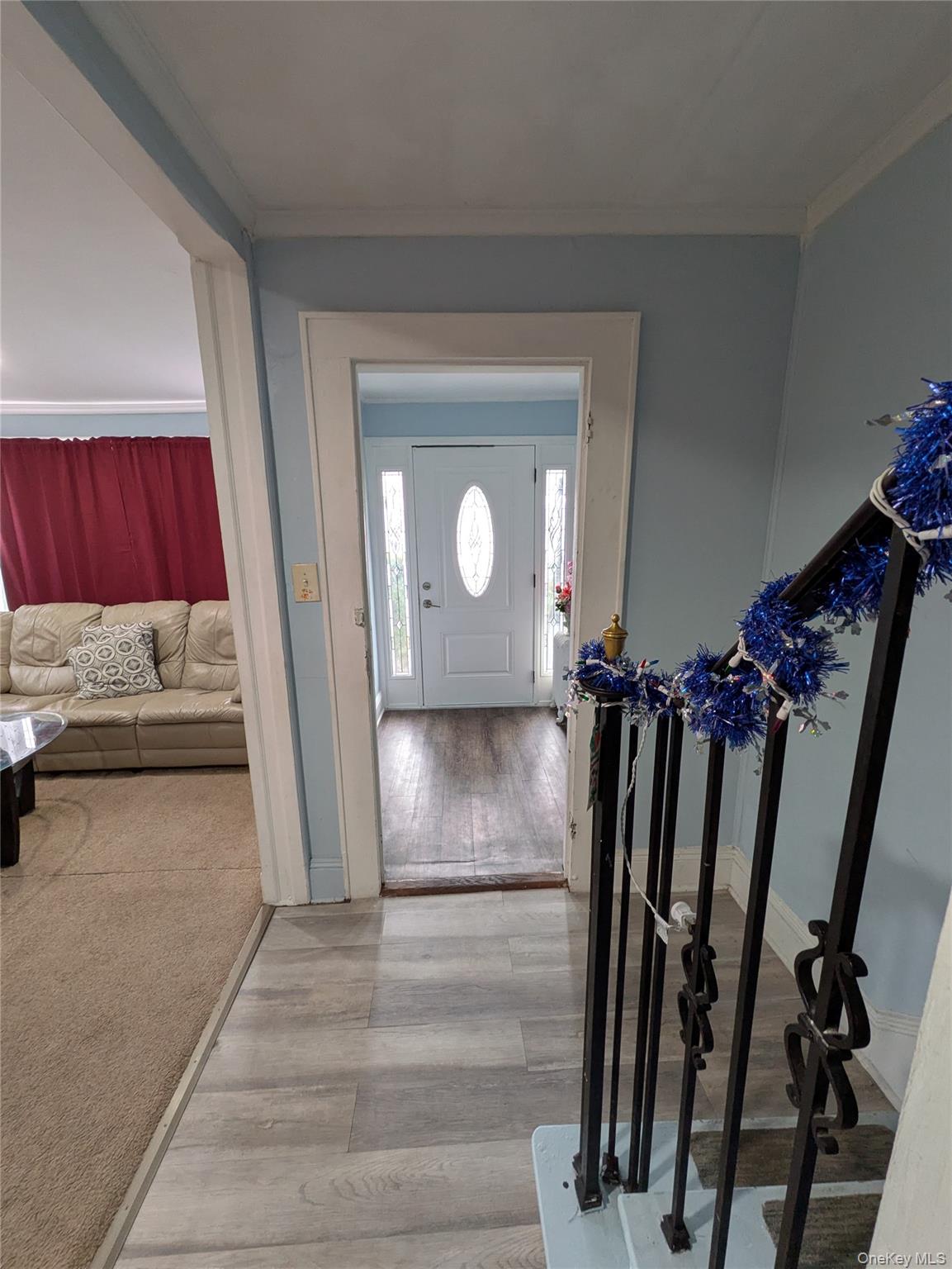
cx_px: 476
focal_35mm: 14
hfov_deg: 85.7
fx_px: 513
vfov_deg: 102.0
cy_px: 634
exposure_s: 1/40
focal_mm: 1.83
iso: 128
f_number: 2.2
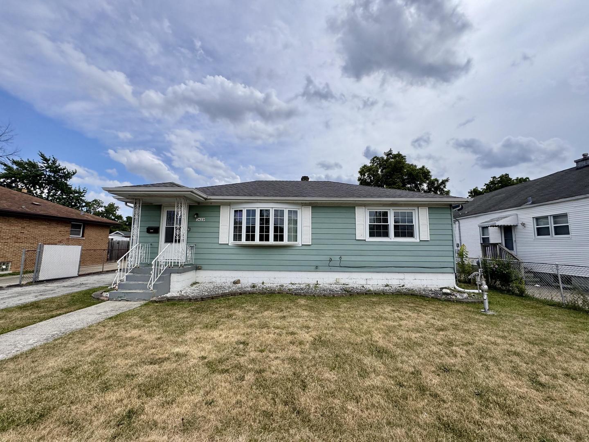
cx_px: 294
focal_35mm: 14
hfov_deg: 102.1
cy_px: 221
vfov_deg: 85.7
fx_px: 238
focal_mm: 2.22
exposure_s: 1/2342
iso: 50
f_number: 2.2
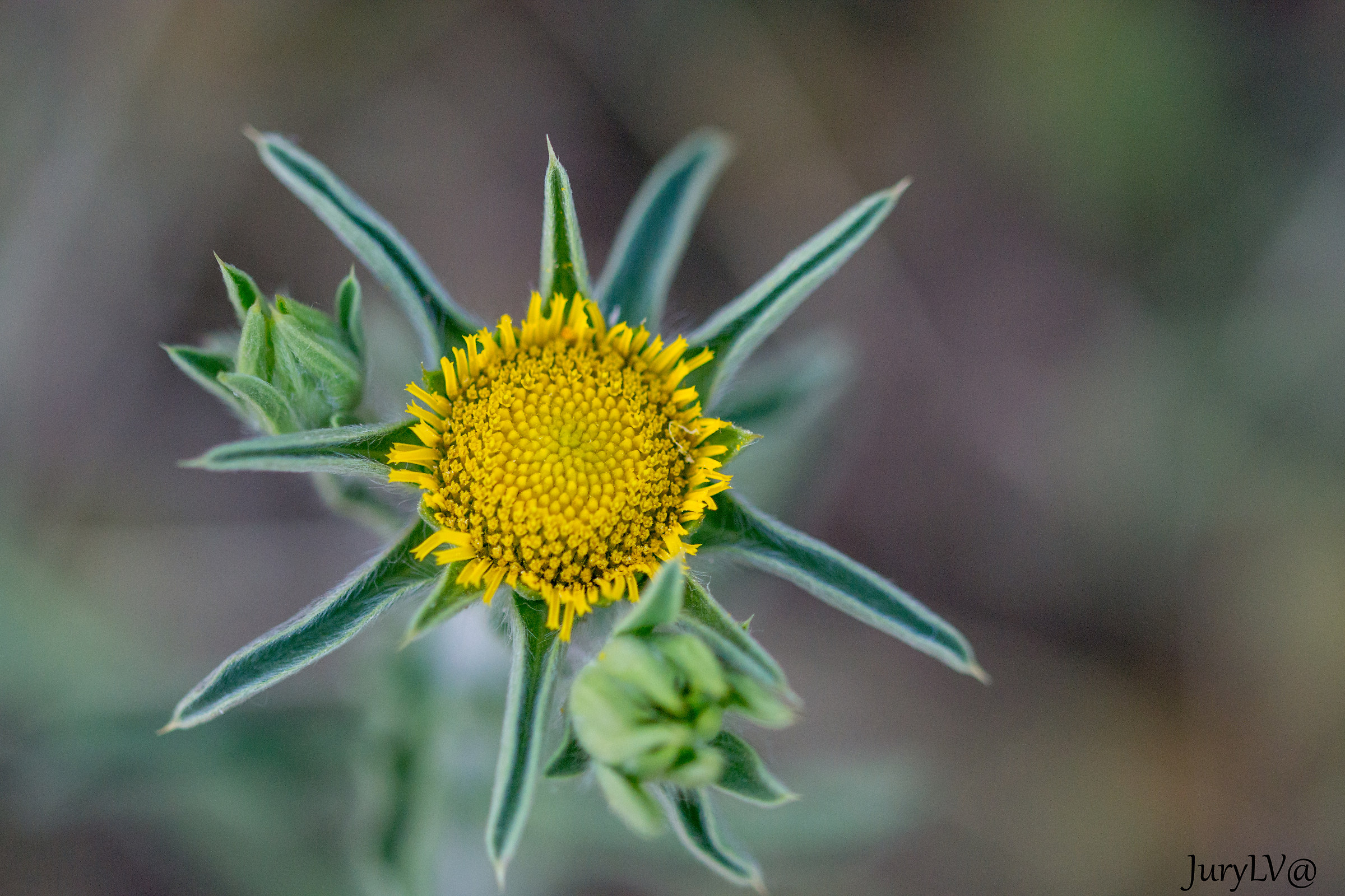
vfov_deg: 8.7
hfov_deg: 13.0
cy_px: 448
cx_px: 672
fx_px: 5884
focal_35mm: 158
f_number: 4
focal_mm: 105
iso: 800
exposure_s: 1/1600
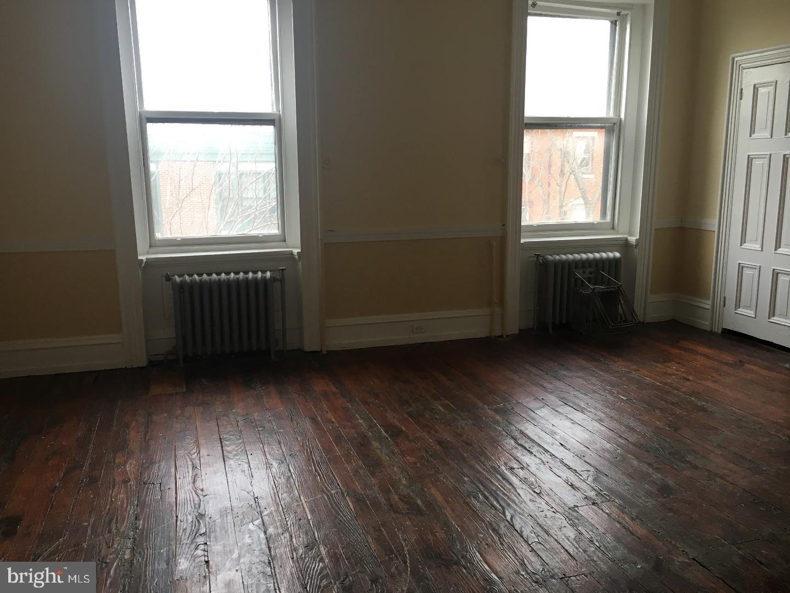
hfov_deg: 61.7
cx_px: 395
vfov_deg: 48.2
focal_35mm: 29
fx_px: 662
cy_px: 296
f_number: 2.2
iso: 25
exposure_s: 1/30
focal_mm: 4.15
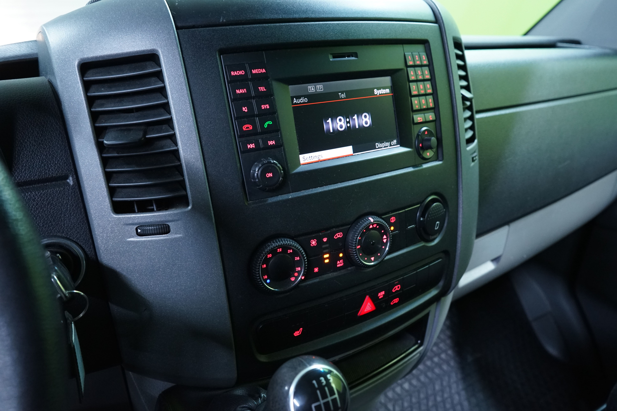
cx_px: 308
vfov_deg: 45.0
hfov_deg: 63.7
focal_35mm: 29
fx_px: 497
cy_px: 206
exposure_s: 1/6
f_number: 5.6
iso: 2500
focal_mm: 29
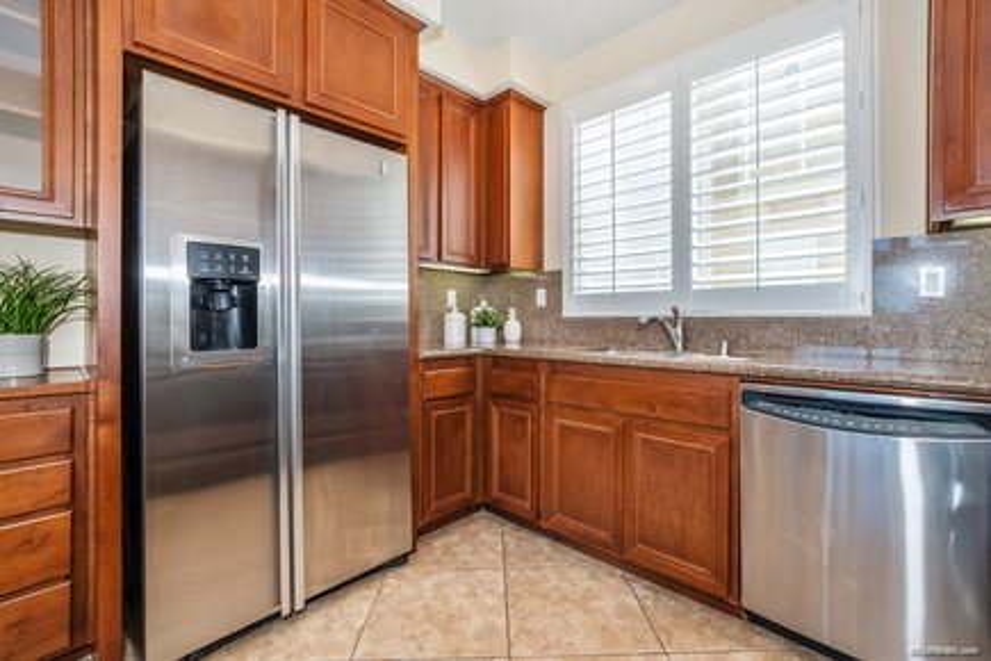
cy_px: 330
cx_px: 496
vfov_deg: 77.3
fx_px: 413
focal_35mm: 15
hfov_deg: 100.4
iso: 200
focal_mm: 10
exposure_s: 1/60
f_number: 8
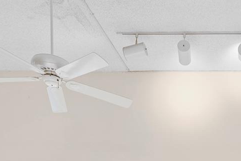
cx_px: 234
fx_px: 355
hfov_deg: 34.5
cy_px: 256
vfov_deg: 20.8
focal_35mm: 53
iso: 400
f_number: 8
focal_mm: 16
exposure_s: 1/6
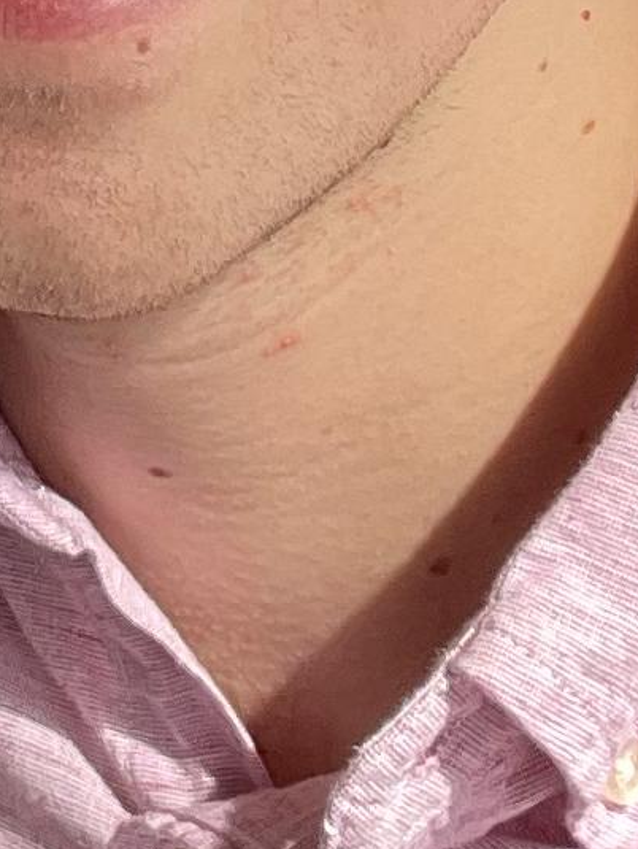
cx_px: -351
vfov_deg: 10.5
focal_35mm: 173
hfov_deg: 8.4
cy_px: -832
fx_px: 4246
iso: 25
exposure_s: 1/121
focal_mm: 2.71
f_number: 2.2
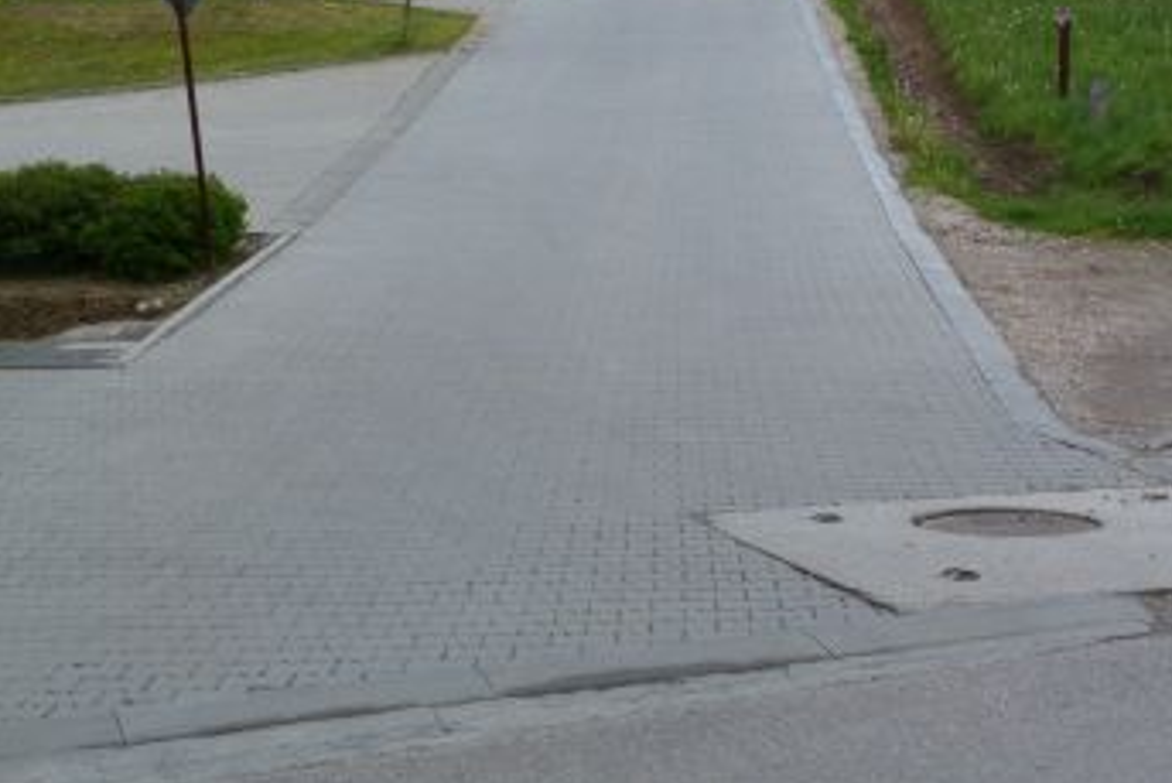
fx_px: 2280
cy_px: 347
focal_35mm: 70
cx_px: 595
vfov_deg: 19.5
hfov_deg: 28.8
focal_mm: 11.8
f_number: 6.3
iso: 200
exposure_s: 1/320
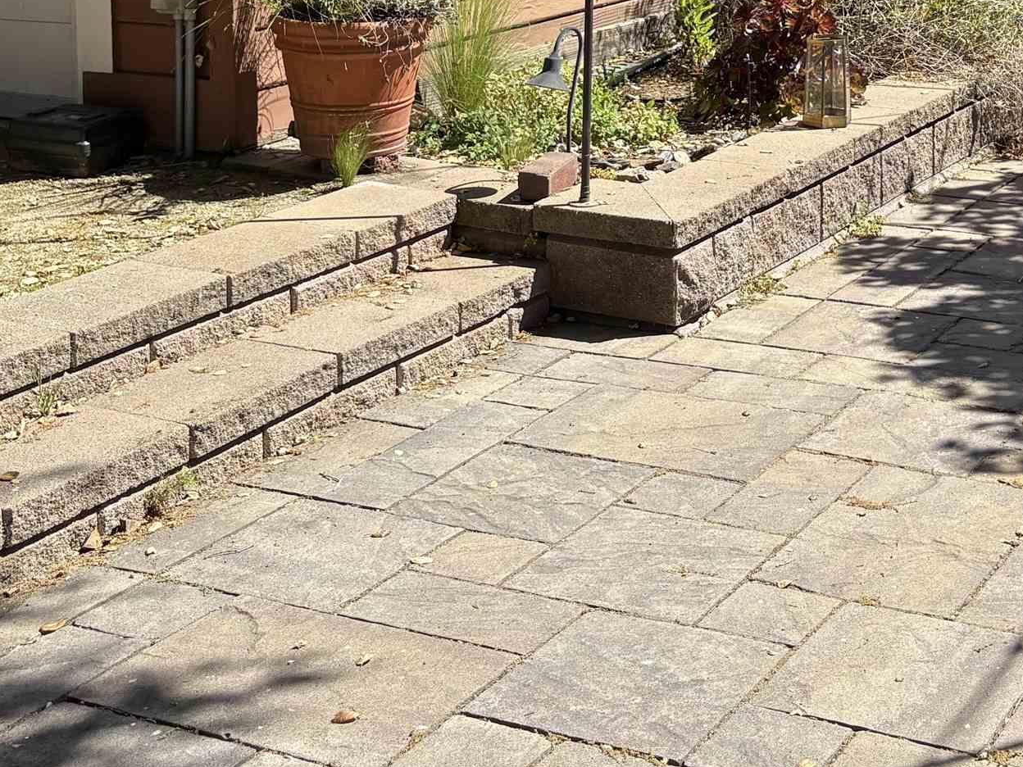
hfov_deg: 29.2
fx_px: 1891
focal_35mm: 64
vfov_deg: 21.2
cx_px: 891
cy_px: -168
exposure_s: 1/2208
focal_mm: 5.96
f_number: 1.6
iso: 50
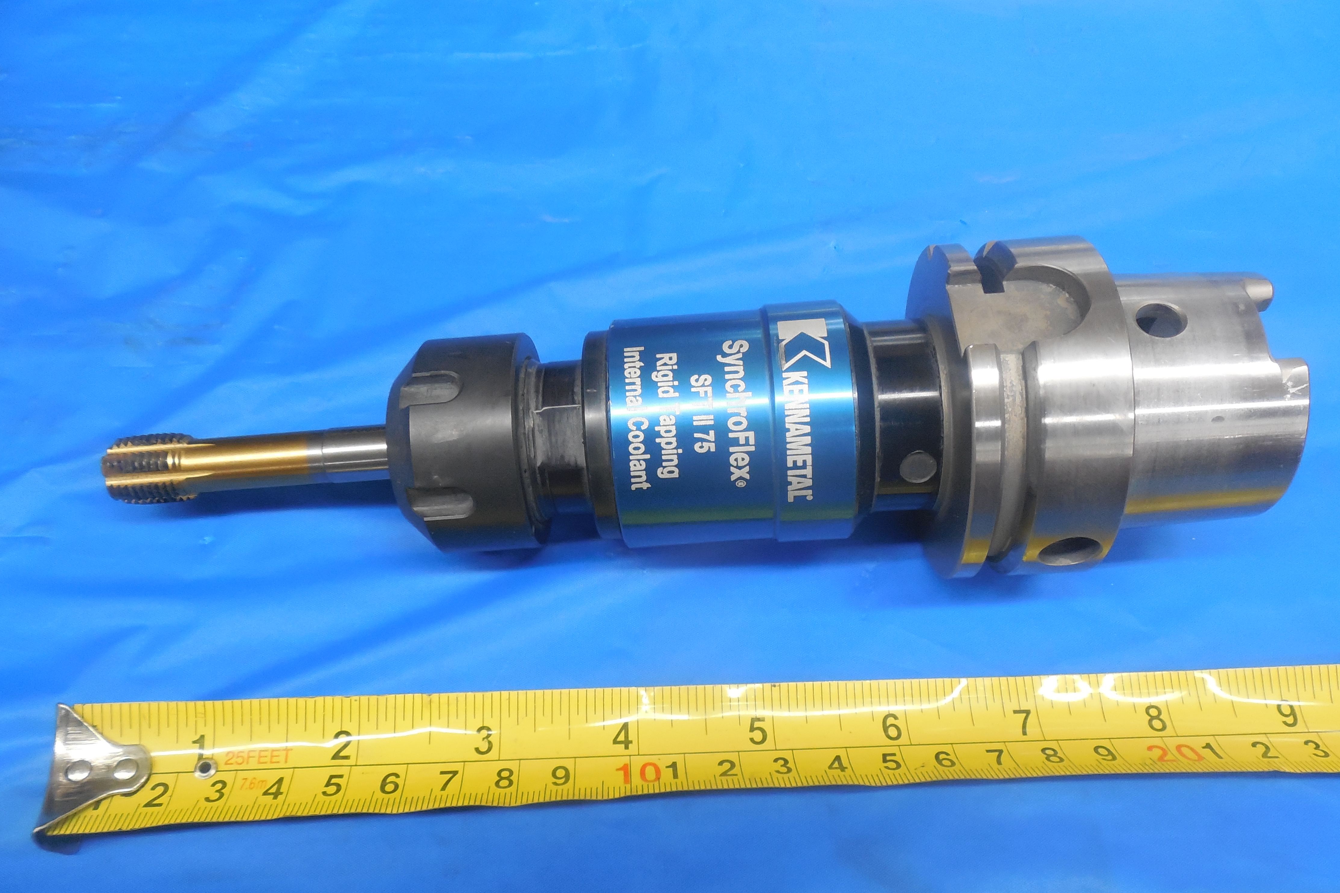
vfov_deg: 47.8
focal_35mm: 27
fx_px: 1005
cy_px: 511
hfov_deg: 67.4
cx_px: 661
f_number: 3.3
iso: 320
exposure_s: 1/30
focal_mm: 4.5
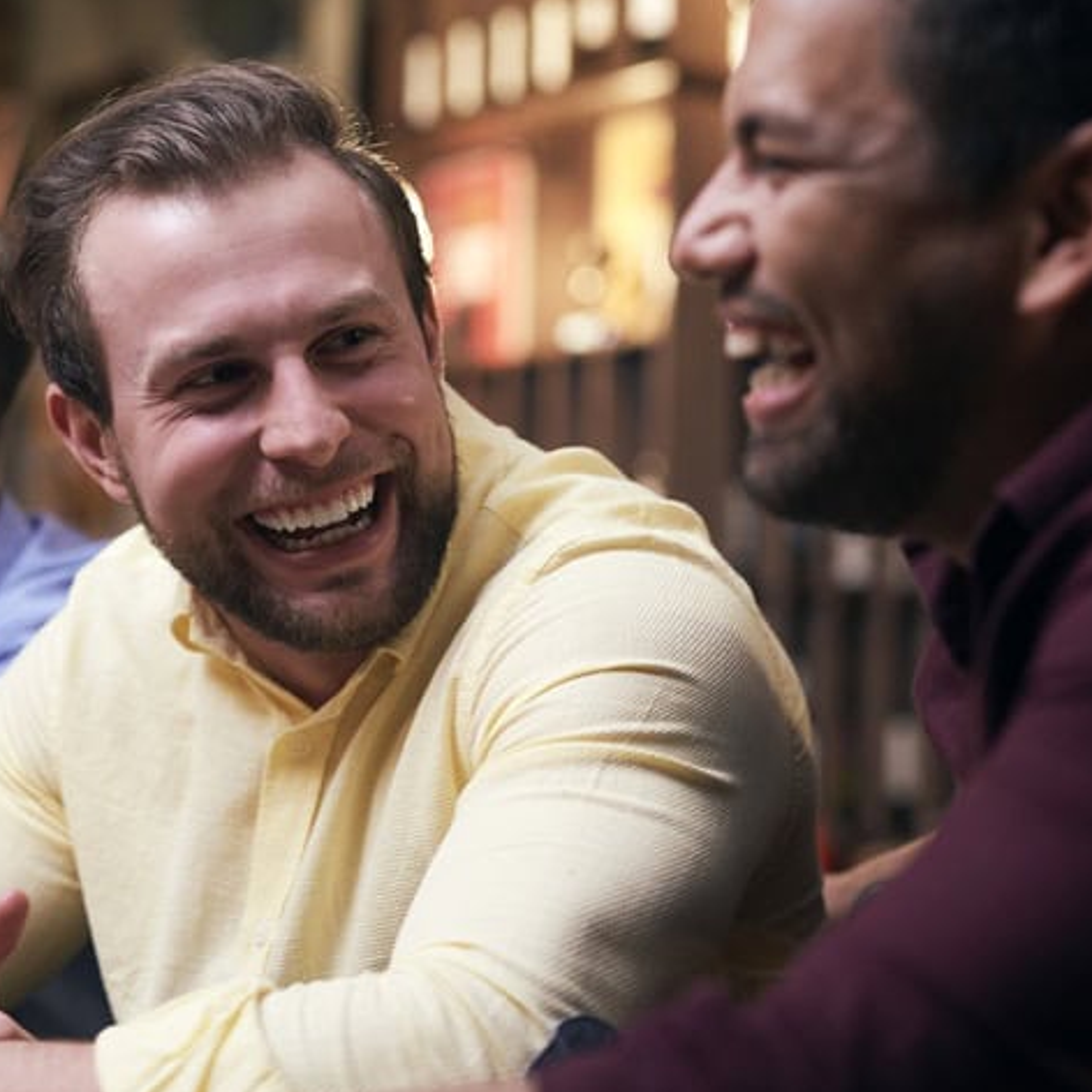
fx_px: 3212
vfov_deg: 19.2
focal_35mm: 90
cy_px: 728
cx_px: 701
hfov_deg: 19.3
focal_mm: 50
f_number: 2.2
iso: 400
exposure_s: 1/100
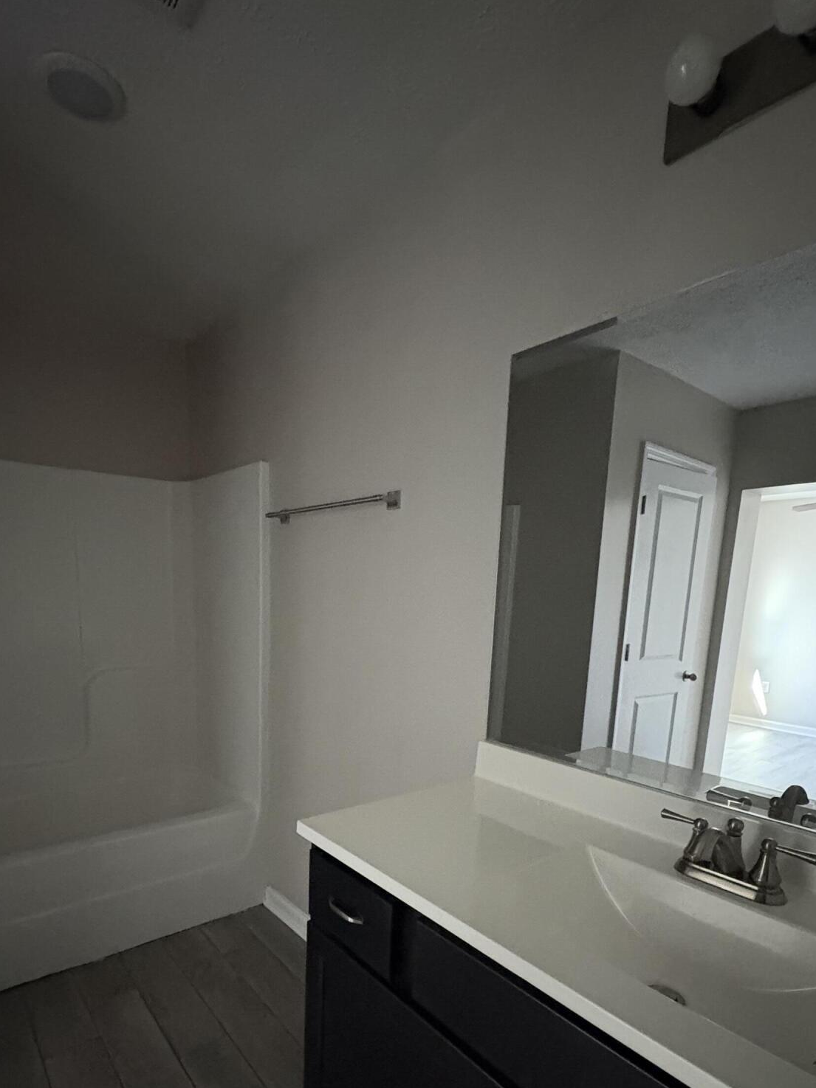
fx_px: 597
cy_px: 700
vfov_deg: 82.6
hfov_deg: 68.4
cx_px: 361
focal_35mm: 19
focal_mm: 2.22
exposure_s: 1/30
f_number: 2.2
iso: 1600
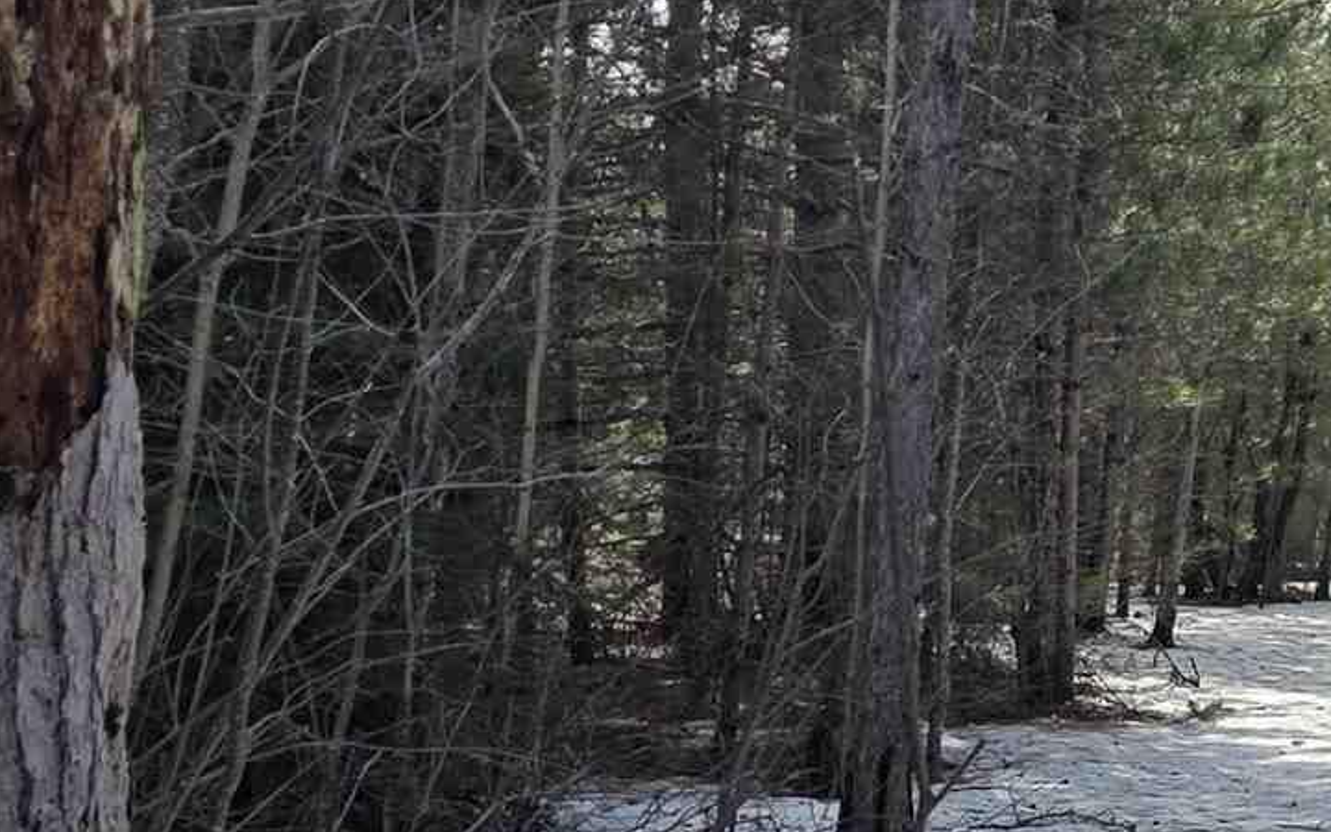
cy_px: 348
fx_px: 3773
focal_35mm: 104
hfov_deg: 18.5
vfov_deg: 12.6
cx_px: 1760
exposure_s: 1/3309
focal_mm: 6.3
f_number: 1.7
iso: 80
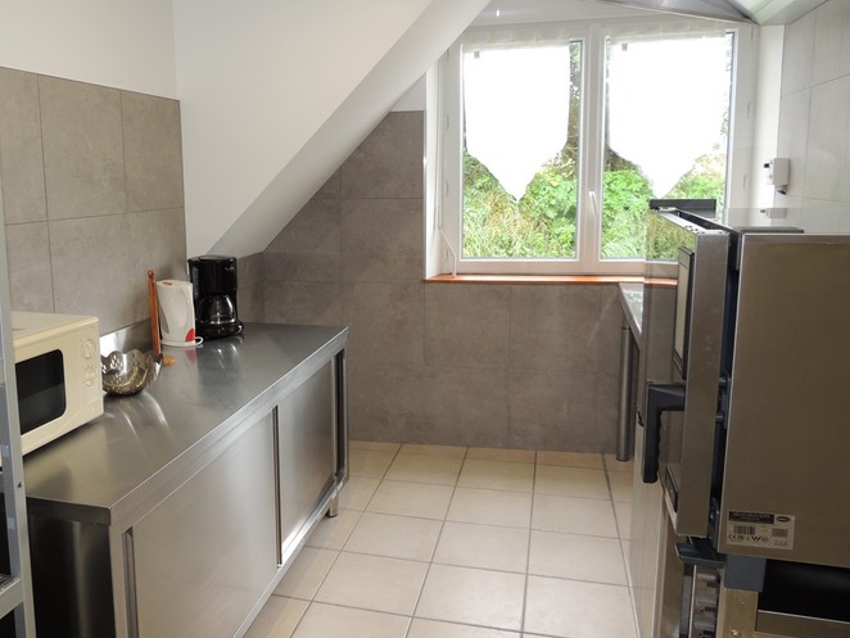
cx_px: 339
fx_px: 712
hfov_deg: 61.1
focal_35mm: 29
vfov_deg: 48.2
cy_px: 289
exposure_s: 1/40
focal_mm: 4.3
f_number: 3
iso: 200
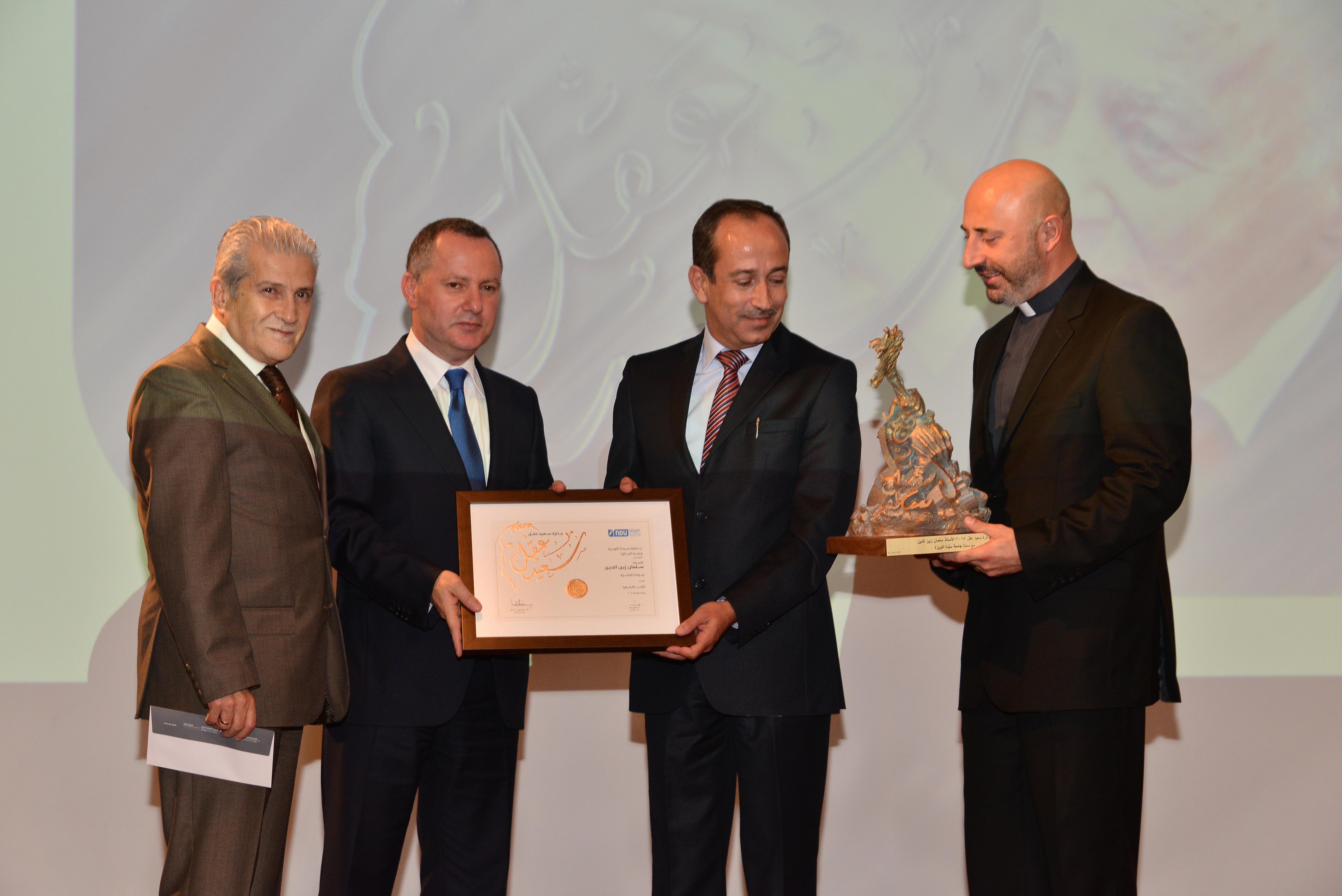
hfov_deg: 26.0
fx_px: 2909
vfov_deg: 17.5
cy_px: 448
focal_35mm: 78
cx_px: 671
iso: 1250
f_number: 6.3
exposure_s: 1/80
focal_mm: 78
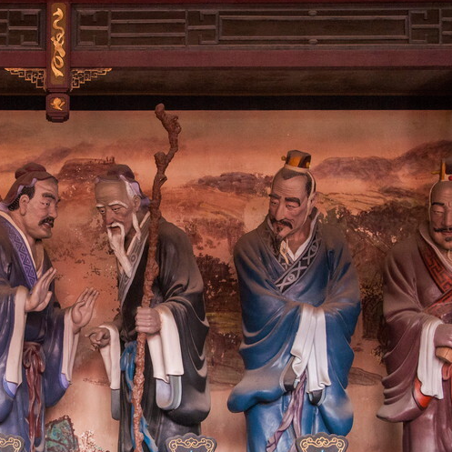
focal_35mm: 56
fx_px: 827
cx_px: 103
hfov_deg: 30.0
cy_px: 298
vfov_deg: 30.4
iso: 1600
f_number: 5
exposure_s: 1/20
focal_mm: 32
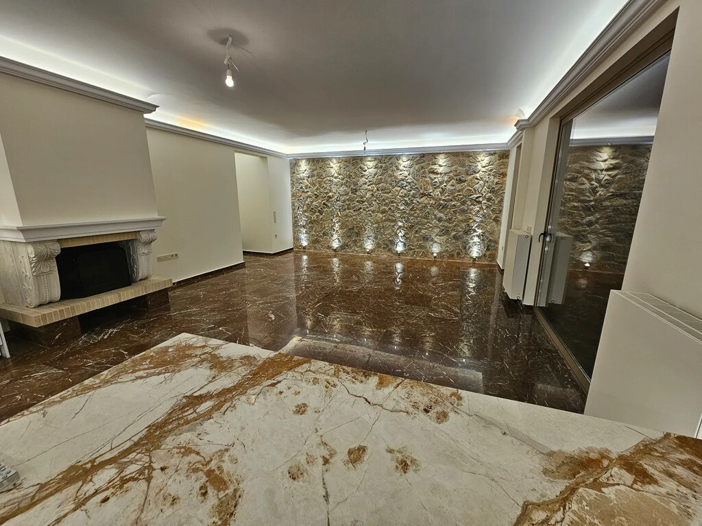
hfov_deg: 106.2
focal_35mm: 13
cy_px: 263
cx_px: 351
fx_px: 264
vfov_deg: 89.9
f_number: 2.2
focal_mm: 2.2
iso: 80
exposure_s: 1/50
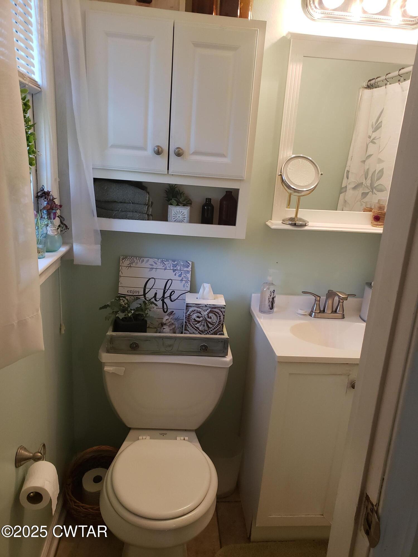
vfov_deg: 67.3
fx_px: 419
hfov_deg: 53.1
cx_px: 209
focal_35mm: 26
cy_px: 278
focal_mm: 4.3
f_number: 2.4
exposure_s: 1/60
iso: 250
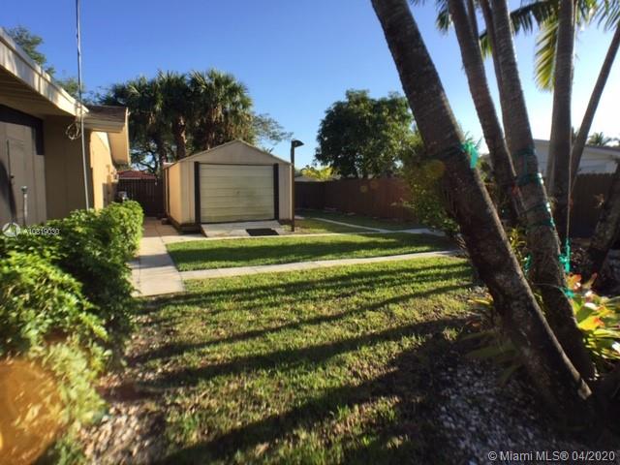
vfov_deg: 48.2
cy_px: 232
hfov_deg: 61.7
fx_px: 519
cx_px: 310
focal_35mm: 29
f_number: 2.2
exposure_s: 1/964
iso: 32
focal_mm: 4.15
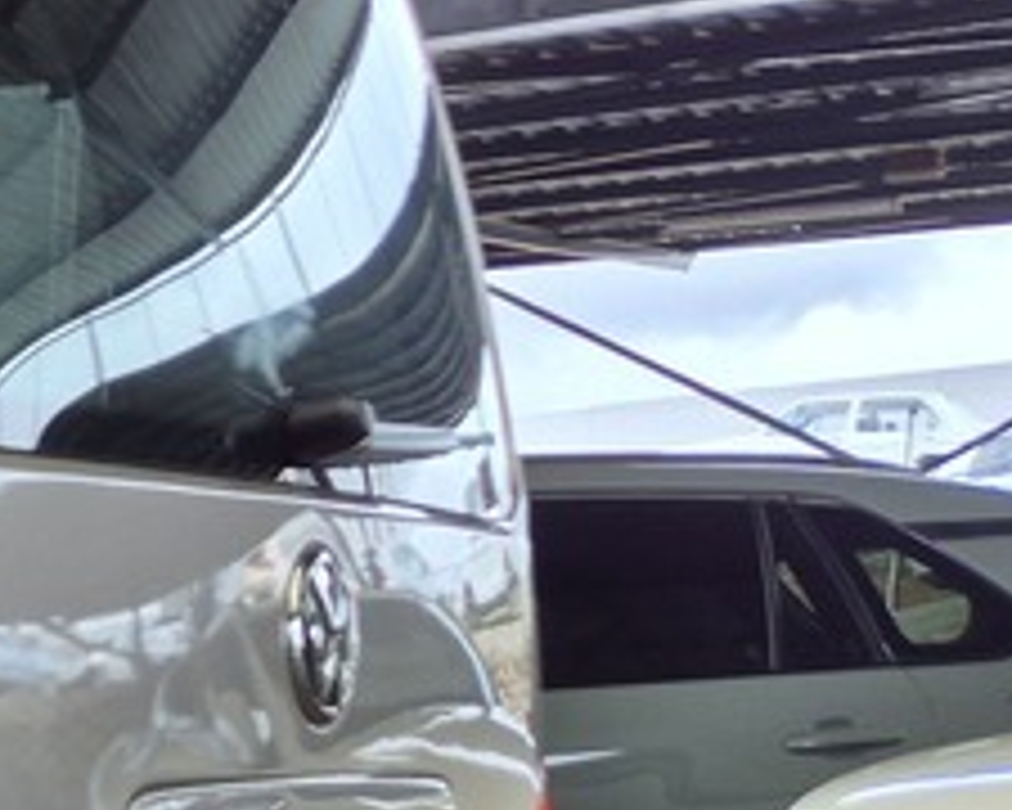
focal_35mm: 102
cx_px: -1210
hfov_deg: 14.4
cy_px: 927
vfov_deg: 14.7
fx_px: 3055
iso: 25
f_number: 1.8
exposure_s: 1/279
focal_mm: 5.4
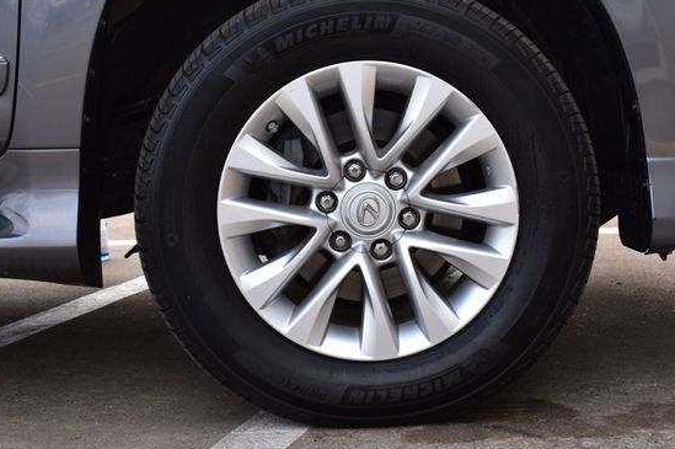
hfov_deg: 28.8
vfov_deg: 19.4
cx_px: 380
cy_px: 214
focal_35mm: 70
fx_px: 1311
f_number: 10
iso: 400
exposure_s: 1/200
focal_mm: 40
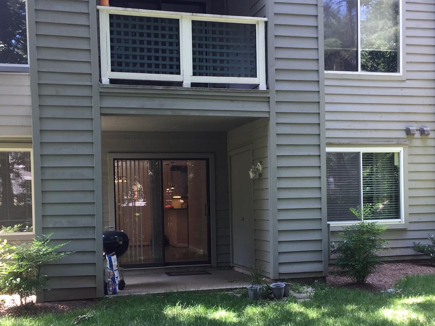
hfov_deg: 41.2
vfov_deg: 31.3
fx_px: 578
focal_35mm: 46
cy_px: 218
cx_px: 219
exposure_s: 1/60
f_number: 2.2
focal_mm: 4.15
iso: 40
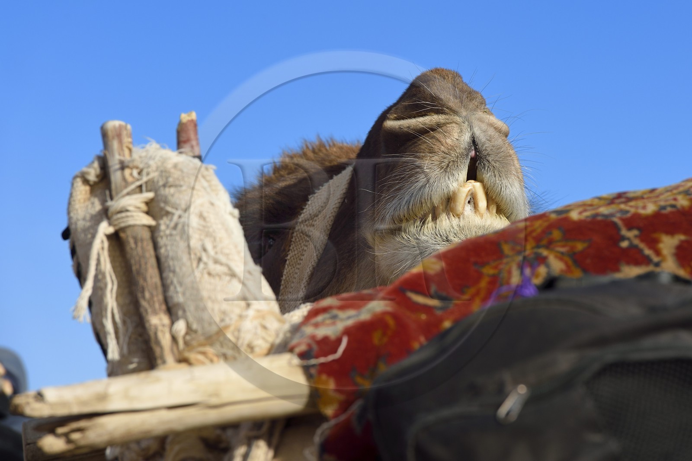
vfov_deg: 6.9
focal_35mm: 200
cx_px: 346
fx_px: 3843
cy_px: 230
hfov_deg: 10.3
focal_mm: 200
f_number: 9
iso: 200
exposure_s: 1/400
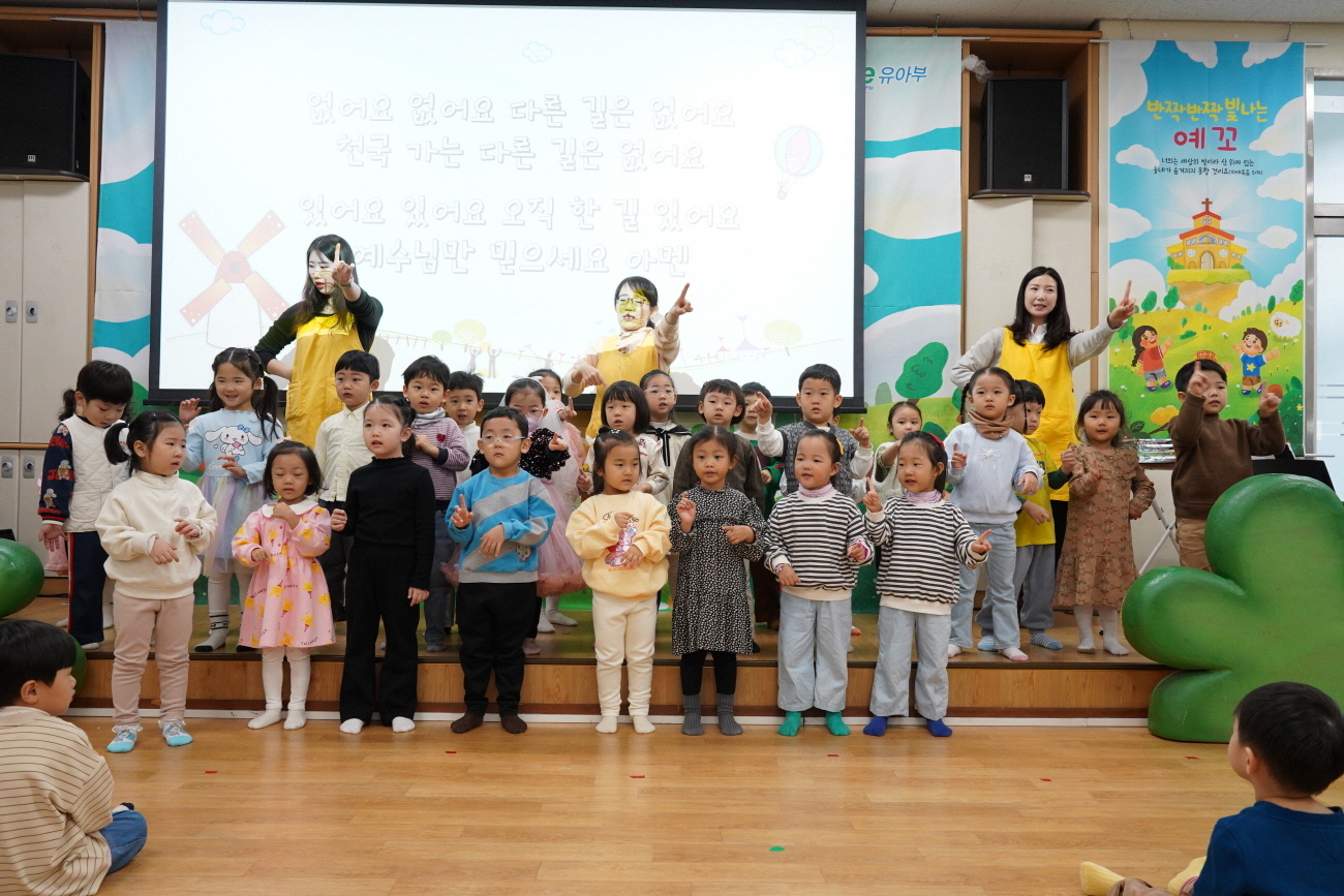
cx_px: 672
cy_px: 448
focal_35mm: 28
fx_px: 1045
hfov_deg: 65.5
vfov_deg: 46.4
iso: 2500
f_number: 5.6
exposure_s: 1/125
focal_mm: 28
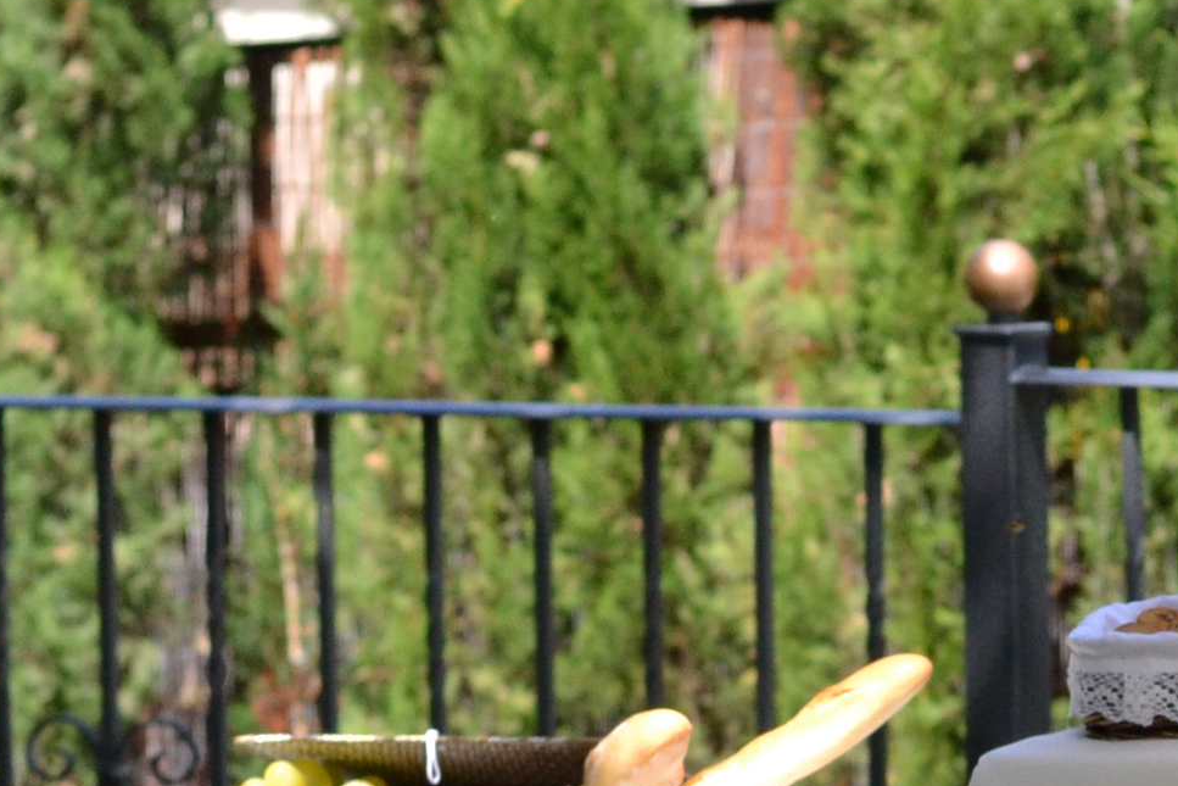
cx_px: 1195
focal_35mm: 268
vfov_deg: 5.1
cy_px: 997
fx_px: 8770
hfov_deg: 7.6
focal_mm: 50
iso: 1100
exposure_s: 1/4000
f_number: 3.5
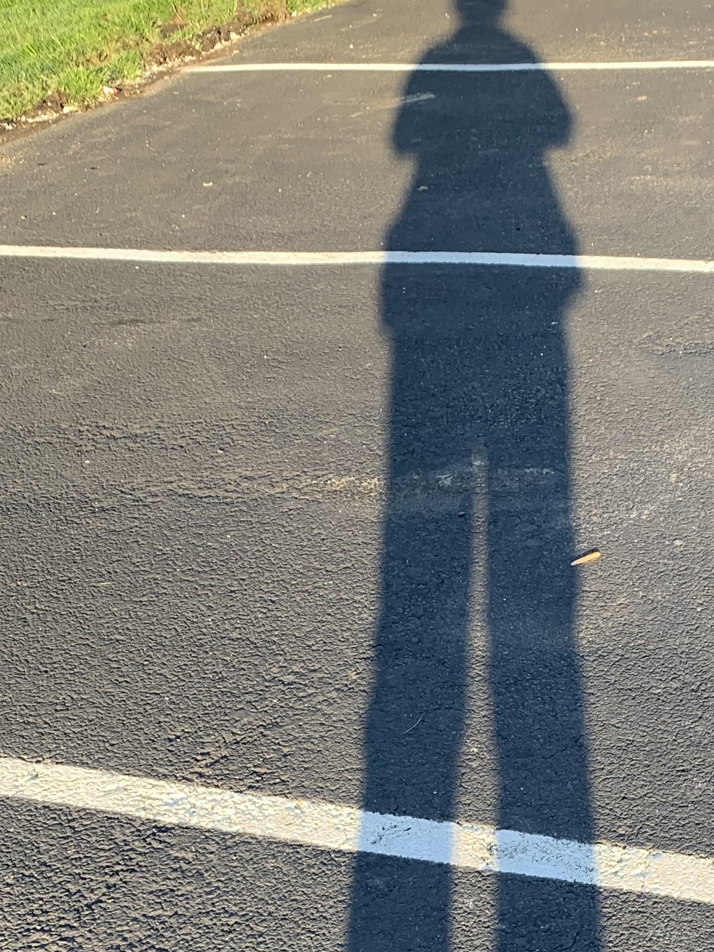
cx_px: 473
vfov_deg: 28.0
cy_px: 1001
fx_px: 1760
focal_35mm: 64
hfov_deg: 22.8
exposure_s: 1/203
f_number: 1.8
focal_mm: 4.25
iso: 25
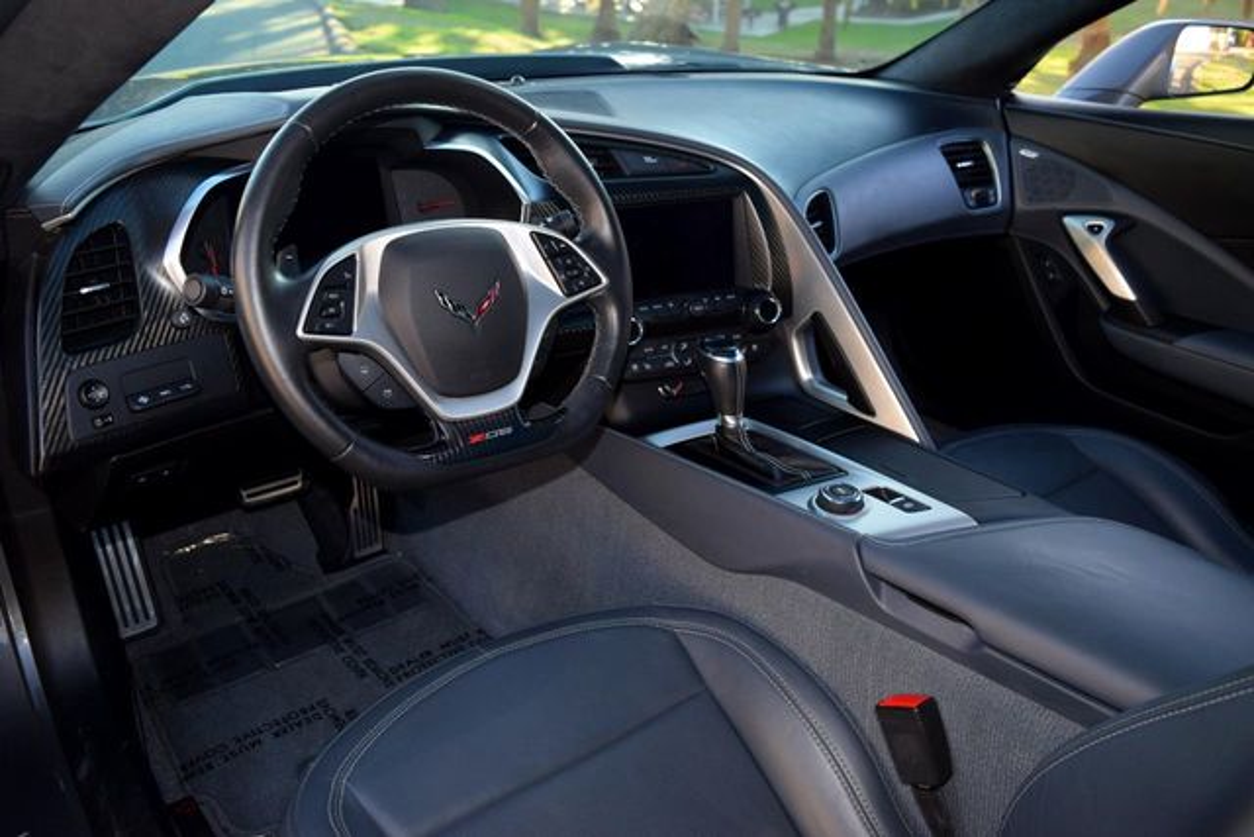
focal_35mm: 30
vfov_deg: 43.6
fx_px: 1045
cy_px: 418
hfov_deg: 61.9
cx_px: 627
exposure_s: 1/80
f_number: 4.5
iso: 800
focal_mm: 20
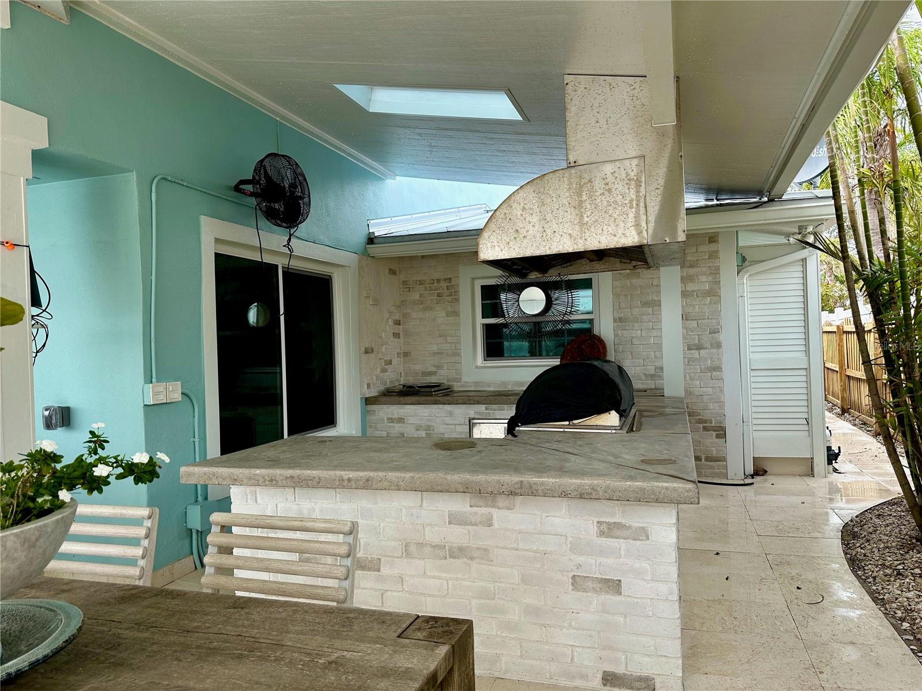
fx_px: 639
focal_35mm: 24
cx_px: 461
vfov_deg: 56.8
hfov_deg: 71.6
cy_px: 346
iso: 80
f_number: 1.78
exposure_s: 1/943
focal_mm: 6.86
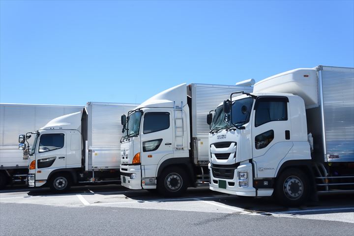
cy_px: 118
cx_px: 177
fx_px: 354
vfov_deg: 36.9
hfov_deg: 53.1
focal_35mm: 36
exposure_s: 1/200
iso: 100
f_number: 11
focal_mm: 36
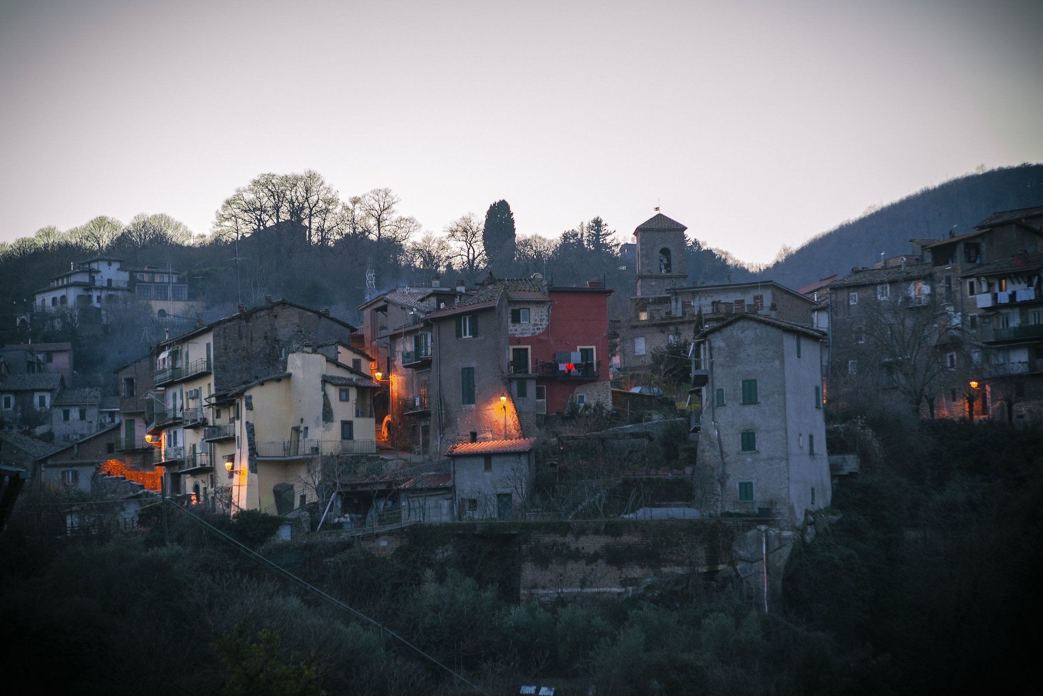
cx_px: 522
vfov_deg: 13.0
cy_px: 348
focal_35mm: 105
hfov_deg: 19.5
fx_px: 3042
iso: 1000
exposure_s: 1/50
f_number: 4
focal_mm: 105
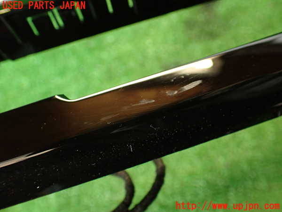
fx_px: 261
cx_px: 141
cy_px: 106
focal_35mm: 32
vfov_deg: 44.2
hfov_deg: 56.8
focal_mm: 5.79
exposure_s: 1/30
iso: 400
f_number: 2.4
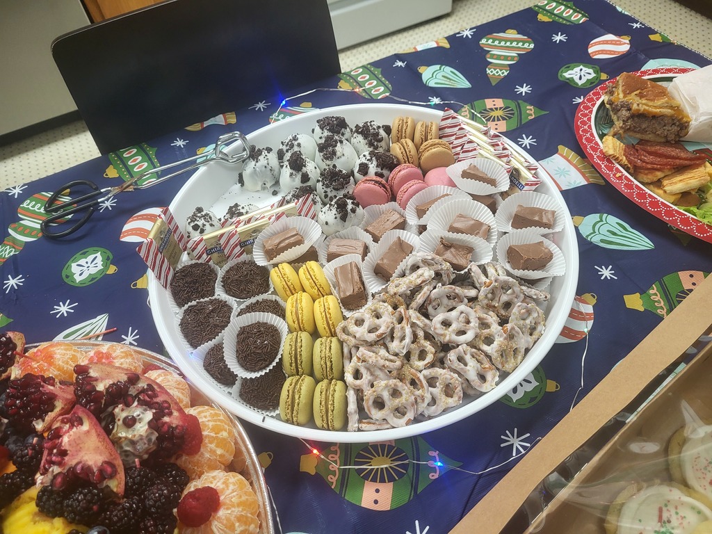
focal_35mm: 26
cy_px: 267
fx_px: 535
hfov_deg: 67.3
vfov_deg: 53.1
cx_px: 356
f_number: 1.8
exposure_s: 1/120
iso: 200
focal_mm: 5.4
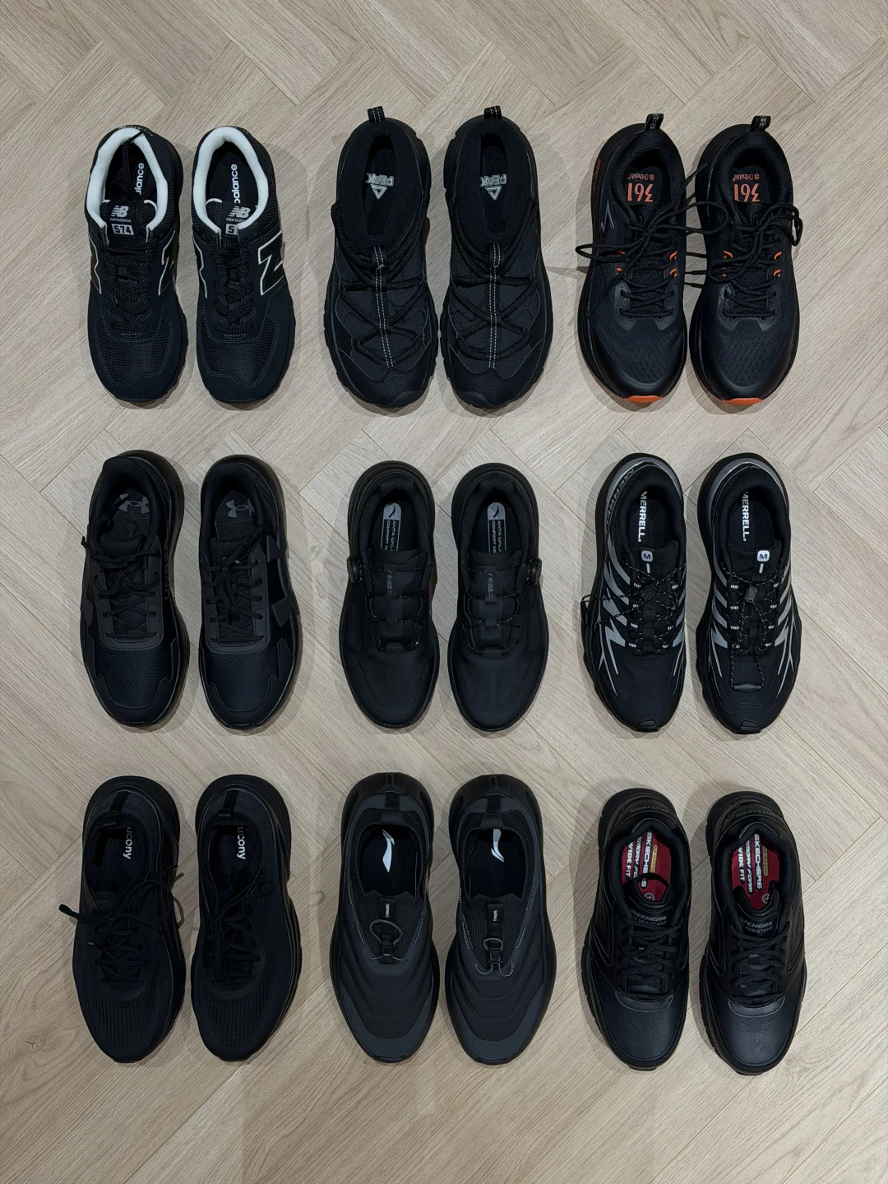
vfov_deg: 39.7
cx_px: 444
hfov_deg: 30.3
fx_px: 1642
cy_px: 592
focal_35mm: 48
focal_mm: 6.76
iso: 64
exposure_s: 1/50
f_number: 1.78
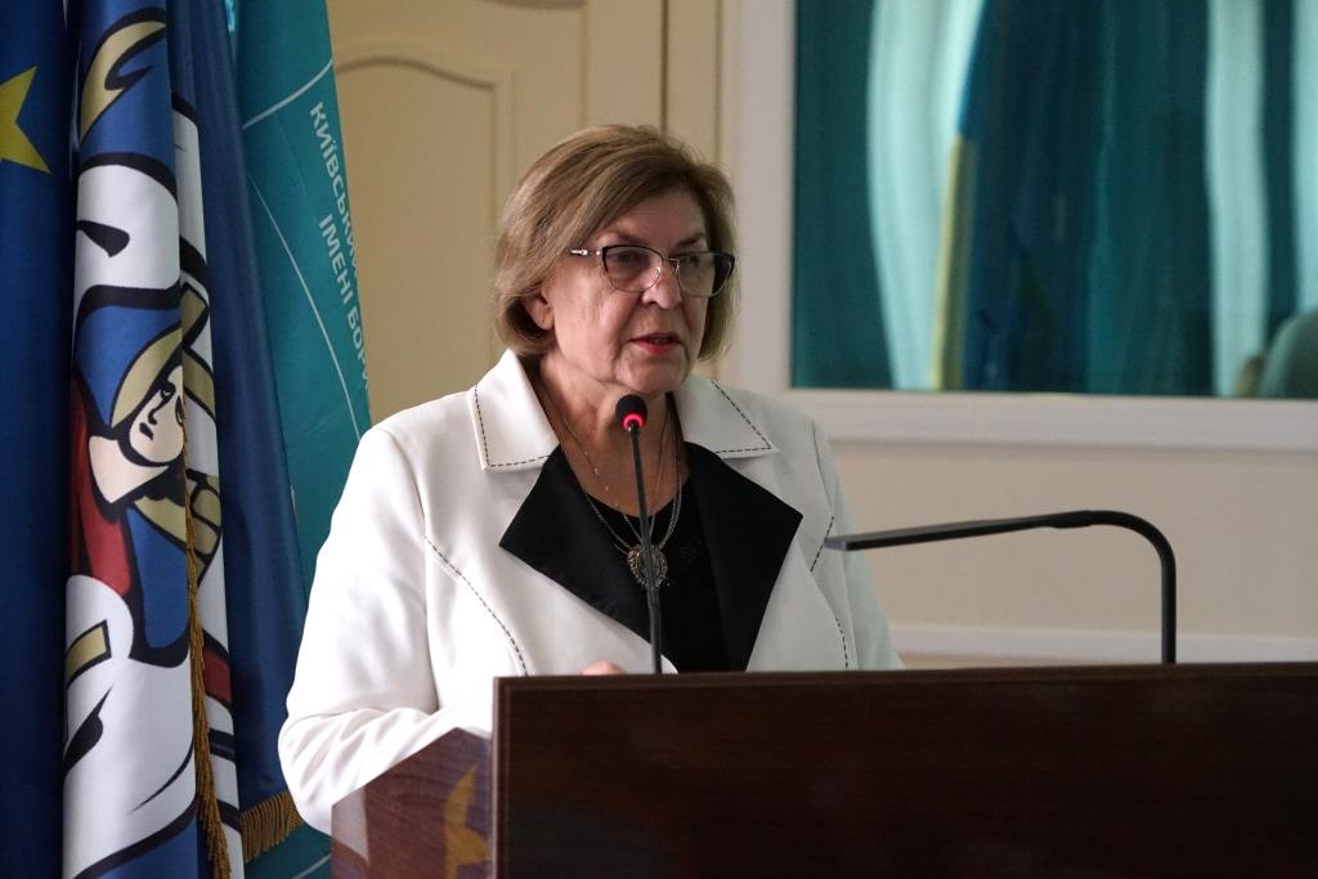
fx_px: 4833
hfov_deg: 15.5
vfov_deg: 10.4
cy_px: 440
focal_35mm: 132
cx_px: 659
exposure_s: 1/160
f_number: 6.3
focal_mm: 132
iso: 5000
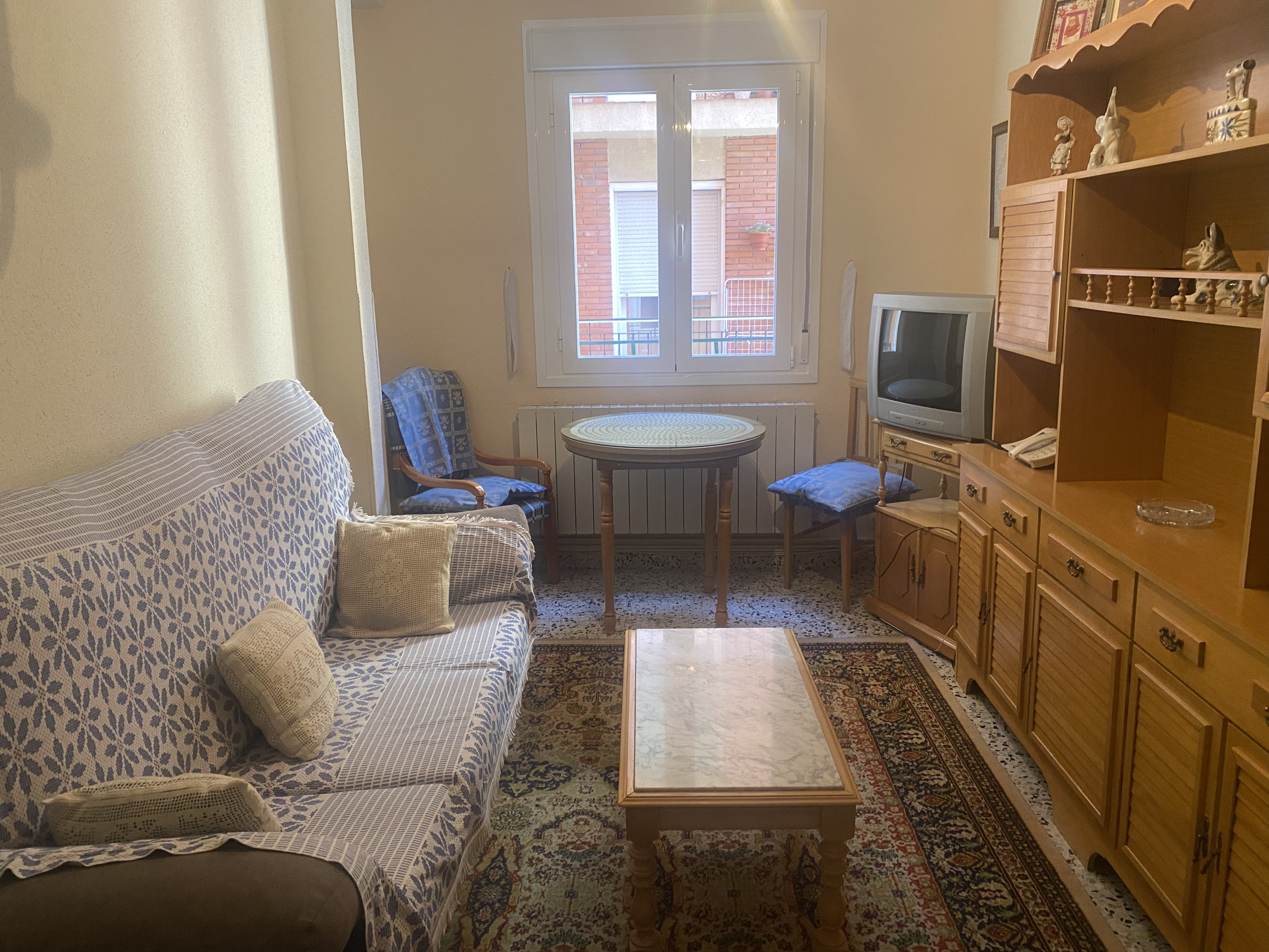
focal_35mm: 26
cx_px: 634
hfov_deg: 67.3
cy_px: 476
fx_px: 953
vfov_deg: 53.1
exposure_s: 1/50
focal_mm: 4.25
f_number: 1.8
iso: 250
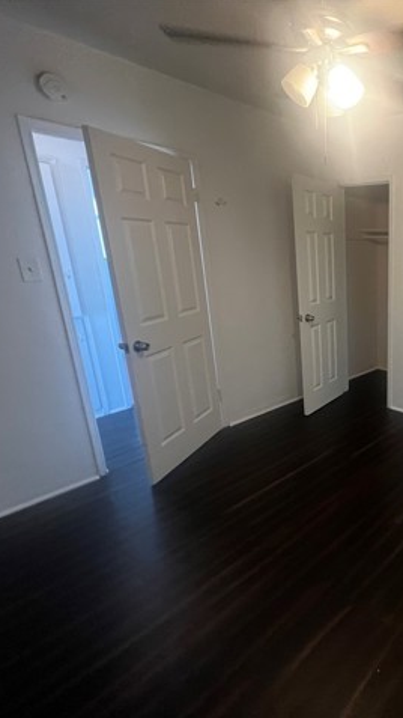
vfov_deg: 89.6
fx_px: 361
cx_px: 417
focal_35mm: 19
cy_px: 358
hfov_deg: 46.9
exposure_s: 1/60
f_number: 1.8
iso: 400
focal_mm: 1.57
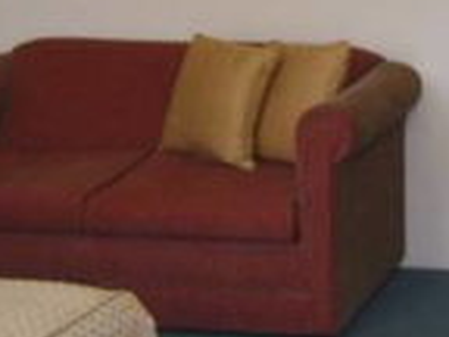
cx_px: 461
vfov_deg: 12.6
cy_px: 25
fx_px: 1518
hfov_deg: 16.4
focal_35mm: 117
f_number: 2.8
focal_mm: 7.4
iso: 96
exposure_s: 1/30
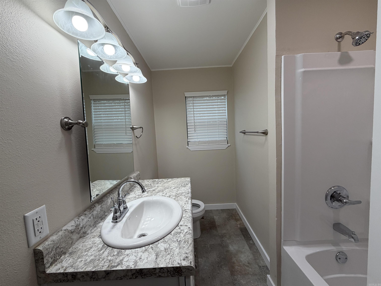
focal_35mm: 14
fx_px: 154
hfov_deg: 102.1
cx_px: 190
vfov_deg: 85.7
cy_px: 143
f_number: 2.2
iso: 80
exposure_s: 1/120
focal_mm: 2.22
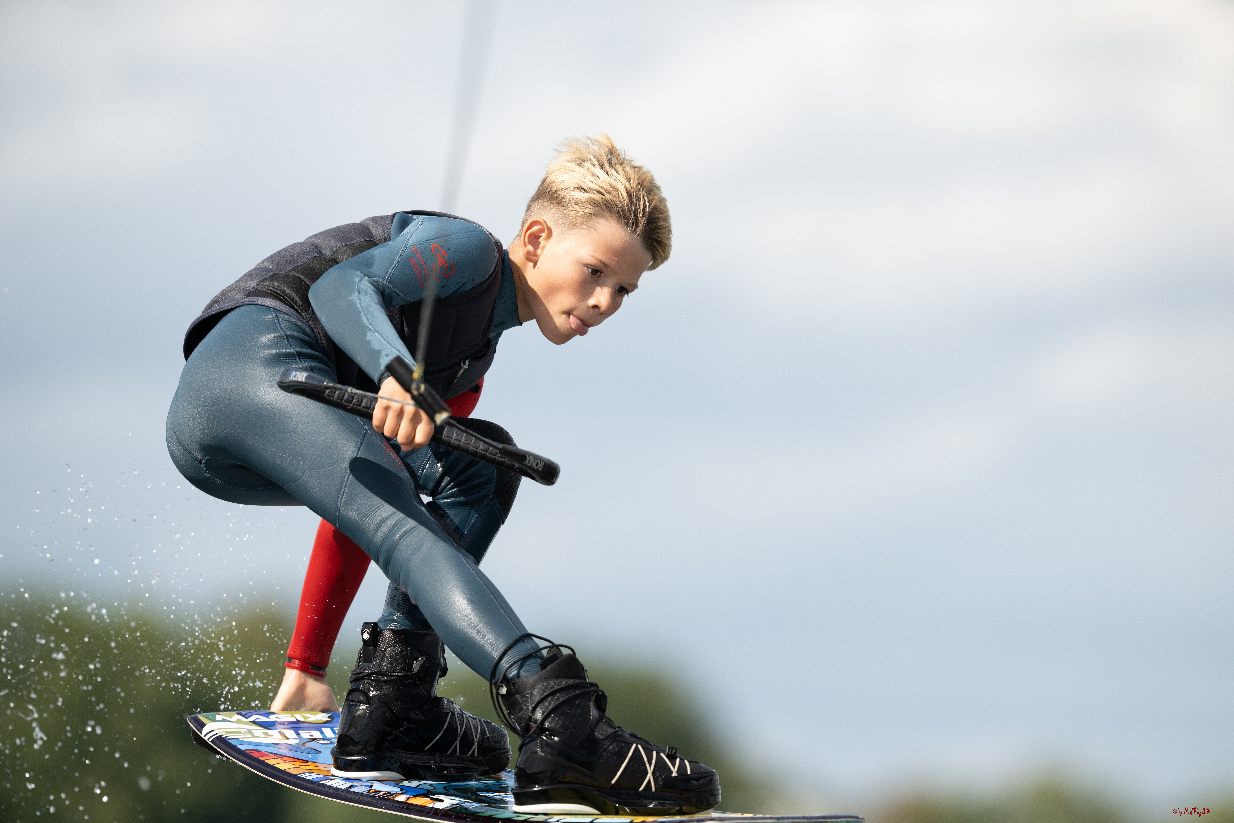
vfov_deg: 3.4
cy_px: 412
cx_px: 617
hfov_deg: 5.2
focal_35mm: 400
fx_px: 13710
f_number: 4.5
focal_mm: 400
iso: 320
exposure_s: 1/3200
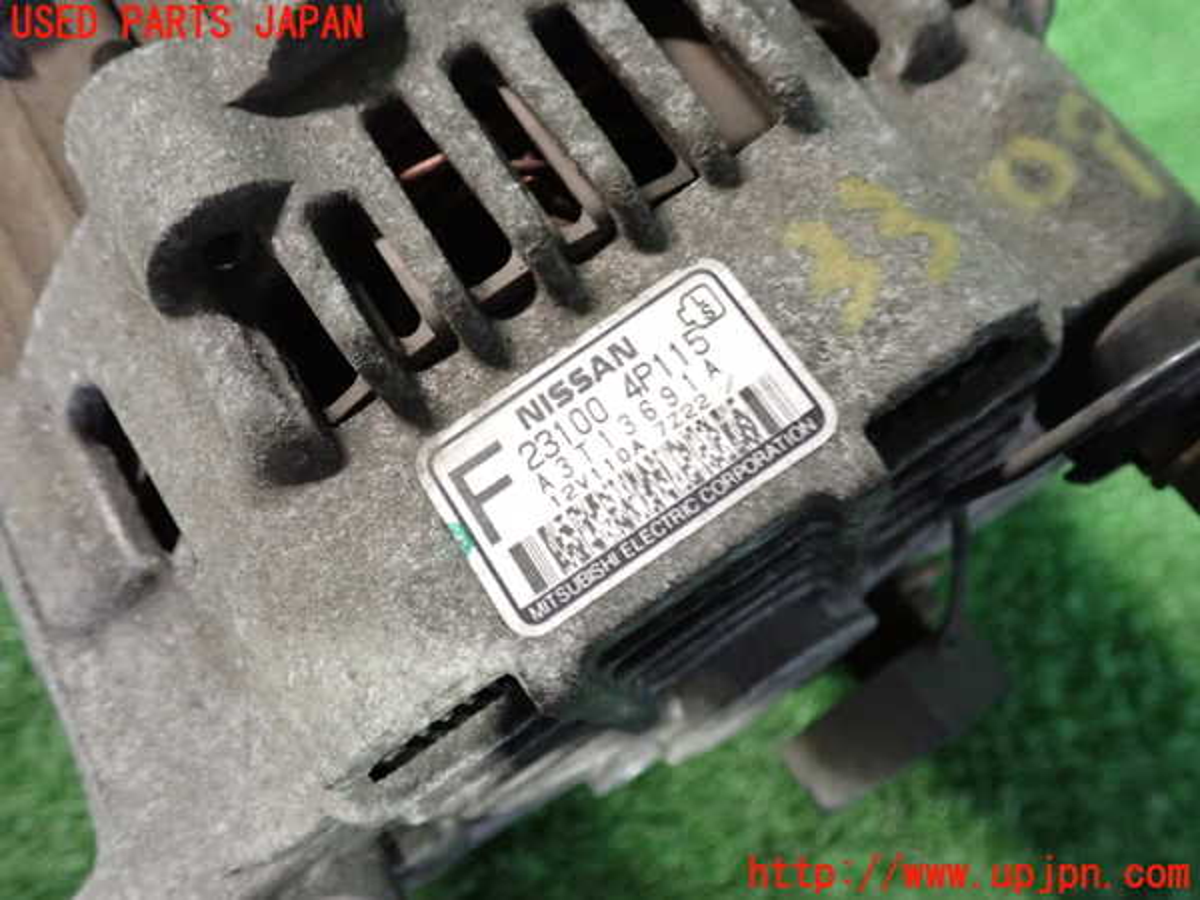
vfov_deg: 46.8
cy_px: 450
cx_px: 600
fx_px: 1040
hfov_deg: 60.0
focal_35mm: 30
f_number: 2.3
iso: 800
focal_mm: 5.4
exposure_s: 1/25
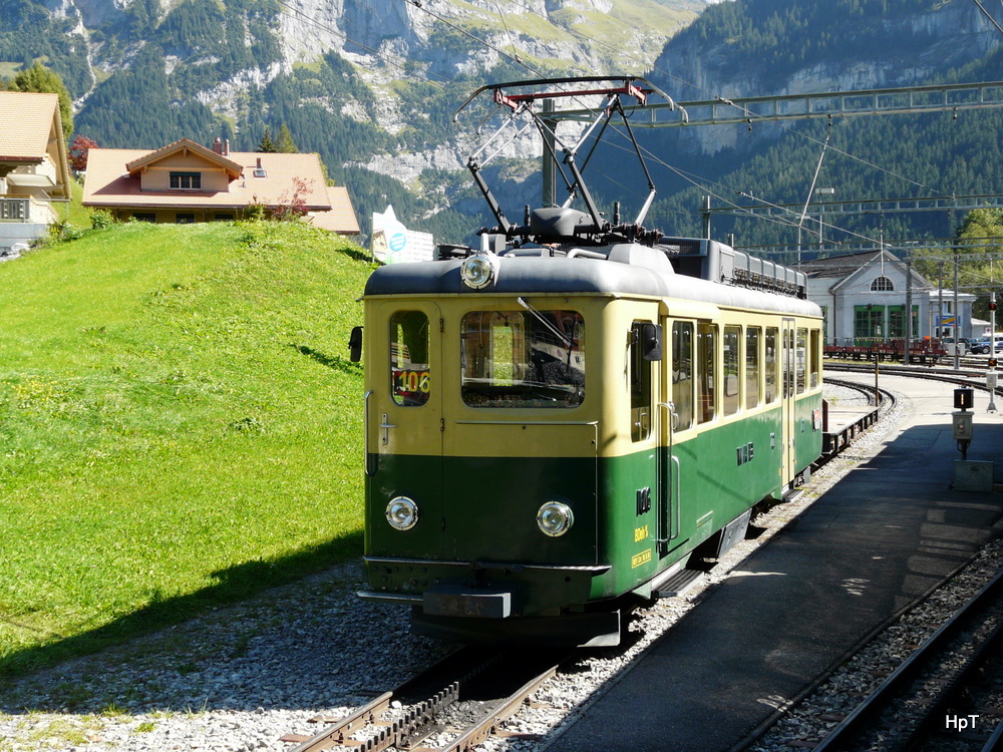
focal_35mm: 49
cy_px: 376
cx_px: 502
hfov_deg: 38.9
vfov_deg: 29.7
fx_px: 1420
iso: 100
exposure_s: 1/250
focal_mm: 8.1
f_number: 4.5
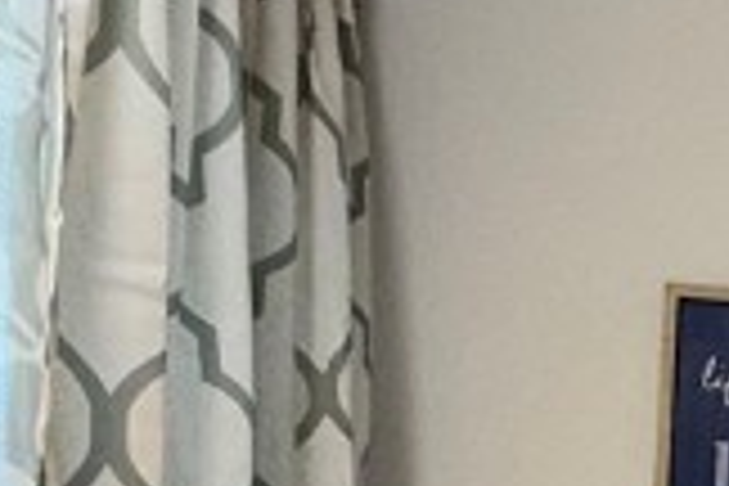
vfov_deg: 14.0
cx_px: 1125
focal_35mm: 92
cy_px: 698
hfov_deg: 19.1
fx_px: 1863
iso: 80
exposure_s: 1/122
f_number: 2.2
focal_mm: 2.22
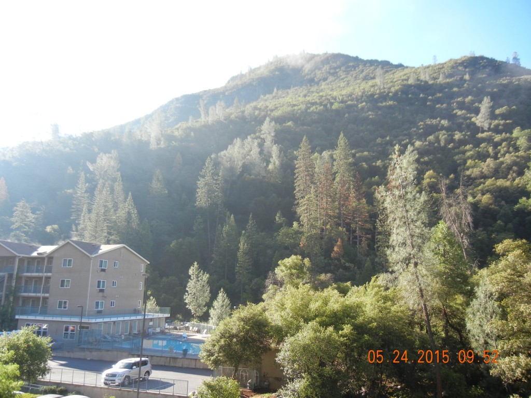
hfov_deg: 60.0
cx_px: 266
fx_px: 460
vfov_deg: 46.8
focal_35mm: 30
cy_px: 199
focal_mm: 5.4
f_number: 3.5
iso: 160
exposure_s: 1/224
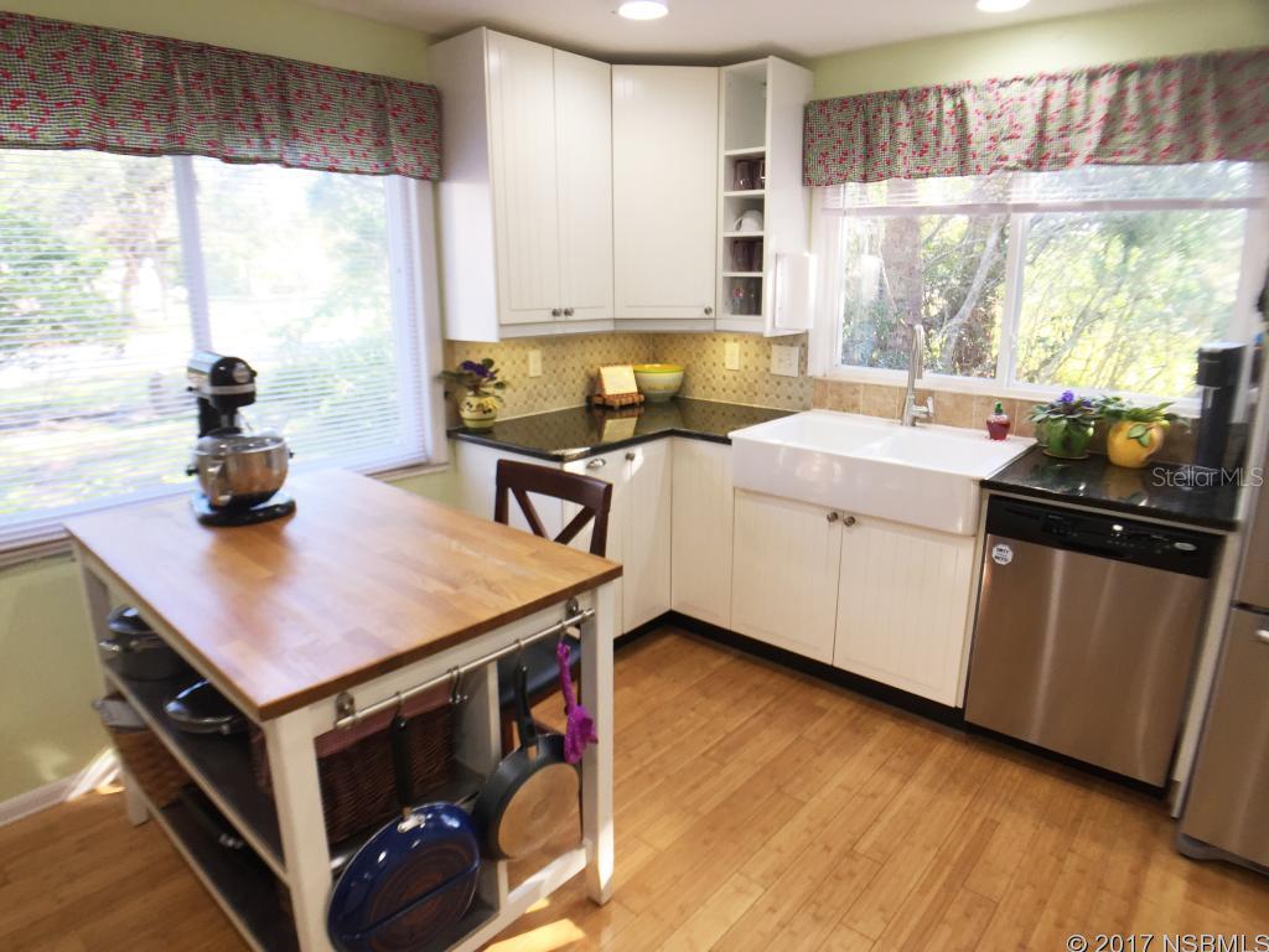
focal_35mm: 29
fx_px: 1063
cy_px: 476
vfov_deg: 48.2
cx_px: 634
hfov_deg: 61.7
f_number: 2.2
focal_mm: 4.15
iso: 40
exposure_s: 1/60
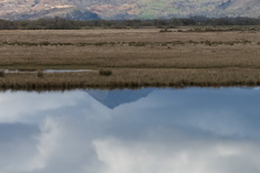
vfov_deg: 7.5
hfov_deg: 11.2
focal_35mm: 182
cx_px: 253
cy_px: 132
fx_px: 1315
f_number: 5.6
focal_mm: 35.8
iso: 200
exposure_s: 1/400
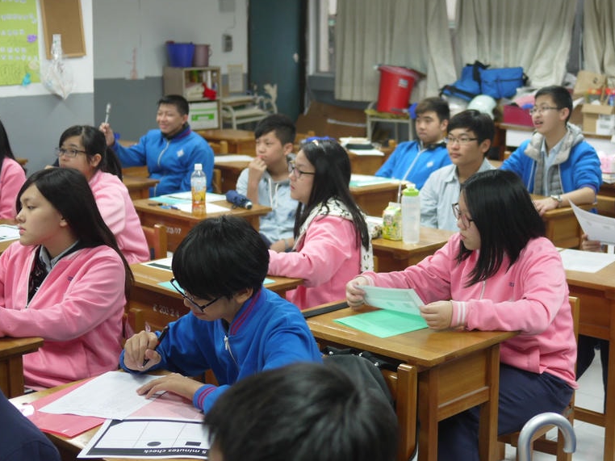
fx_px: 1119
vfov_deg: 23.3
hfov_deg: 30.5
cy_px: 237
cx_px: 408
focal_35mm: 63
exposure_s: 1/60
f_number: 1.7
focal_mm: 20
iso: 160
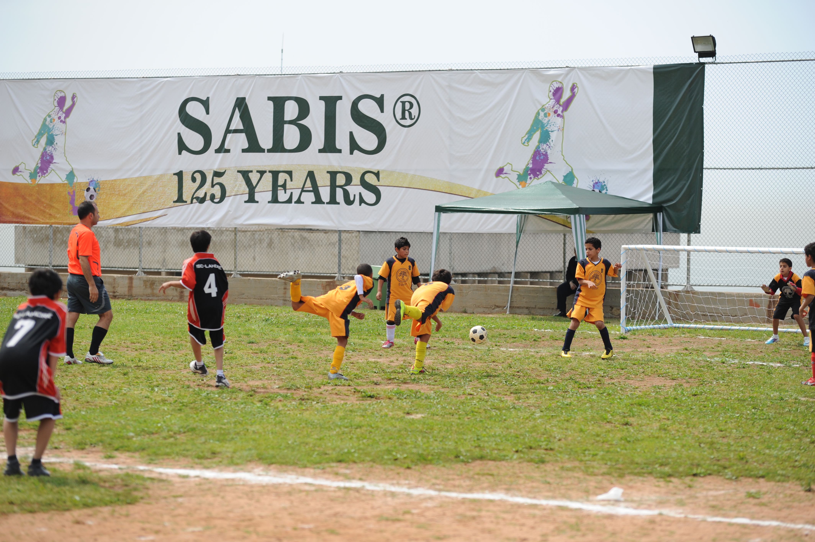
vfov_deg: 11.4
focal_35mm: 120
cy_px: 271
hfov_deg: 17.1
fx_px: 2715
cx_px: 408
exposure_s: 1/4000
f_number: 3.5
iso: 400
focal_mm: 120
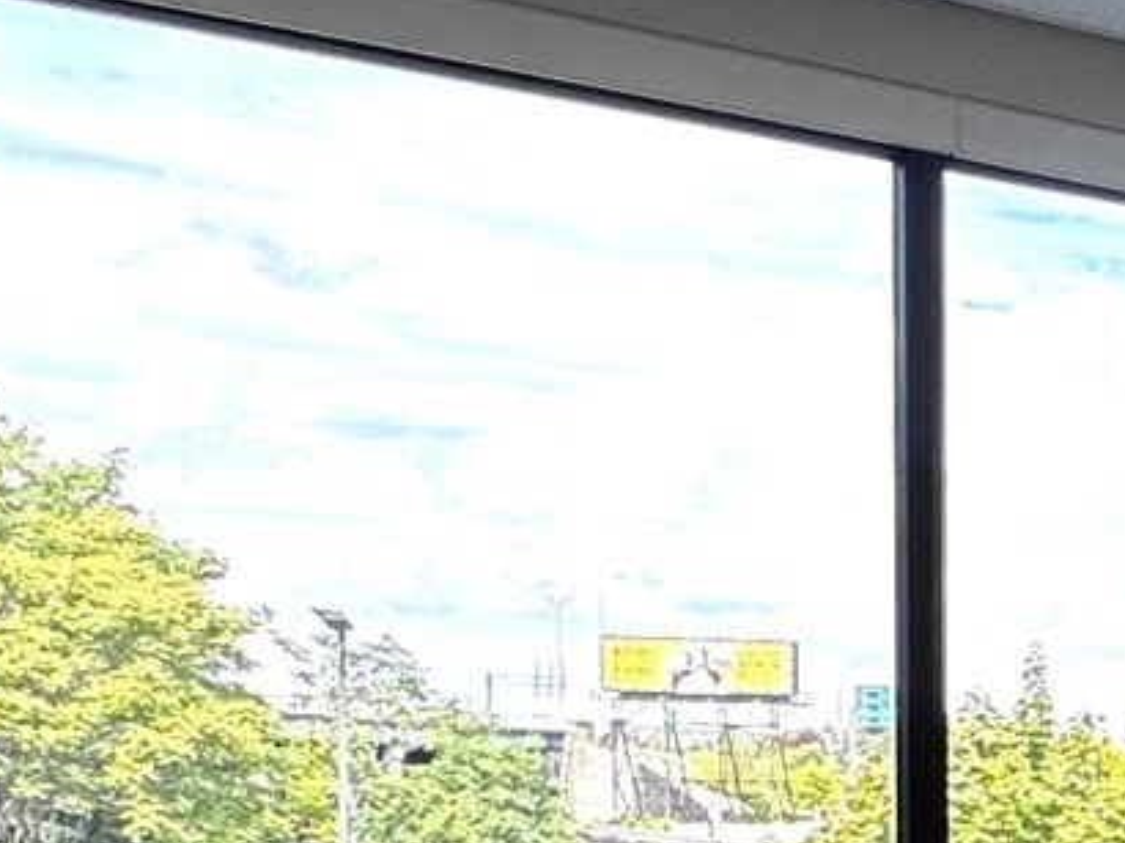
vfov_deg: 20.1
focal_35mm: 70
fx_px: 2274
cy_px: 909
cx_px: 1981
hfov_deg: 20.4
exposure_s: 1/120
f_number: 2.2
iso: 80
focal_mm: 2.22
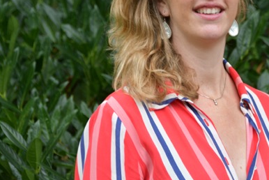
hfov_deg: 7.9
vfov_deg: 5.3
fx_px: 1944
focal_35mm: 260
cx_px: 217
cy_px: 46
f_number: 5.3
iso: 800
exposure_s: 1/250
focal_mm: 105
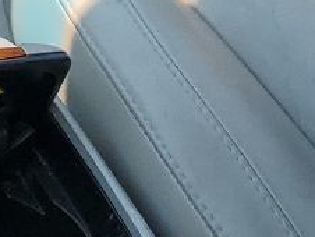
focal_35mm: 184
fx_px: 1676
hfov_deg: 9.5
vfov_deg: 7.2
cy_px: -471
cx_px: -453
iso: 50
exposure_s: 1/909
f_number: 1.5
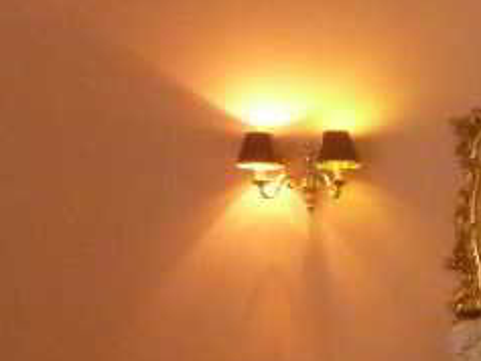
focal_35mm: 81
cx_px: 712
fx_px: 1126
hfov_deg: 20.7
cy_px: 491
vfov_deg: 17.0
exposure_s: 1/15
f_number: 3.3
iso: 800
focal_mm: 4.3
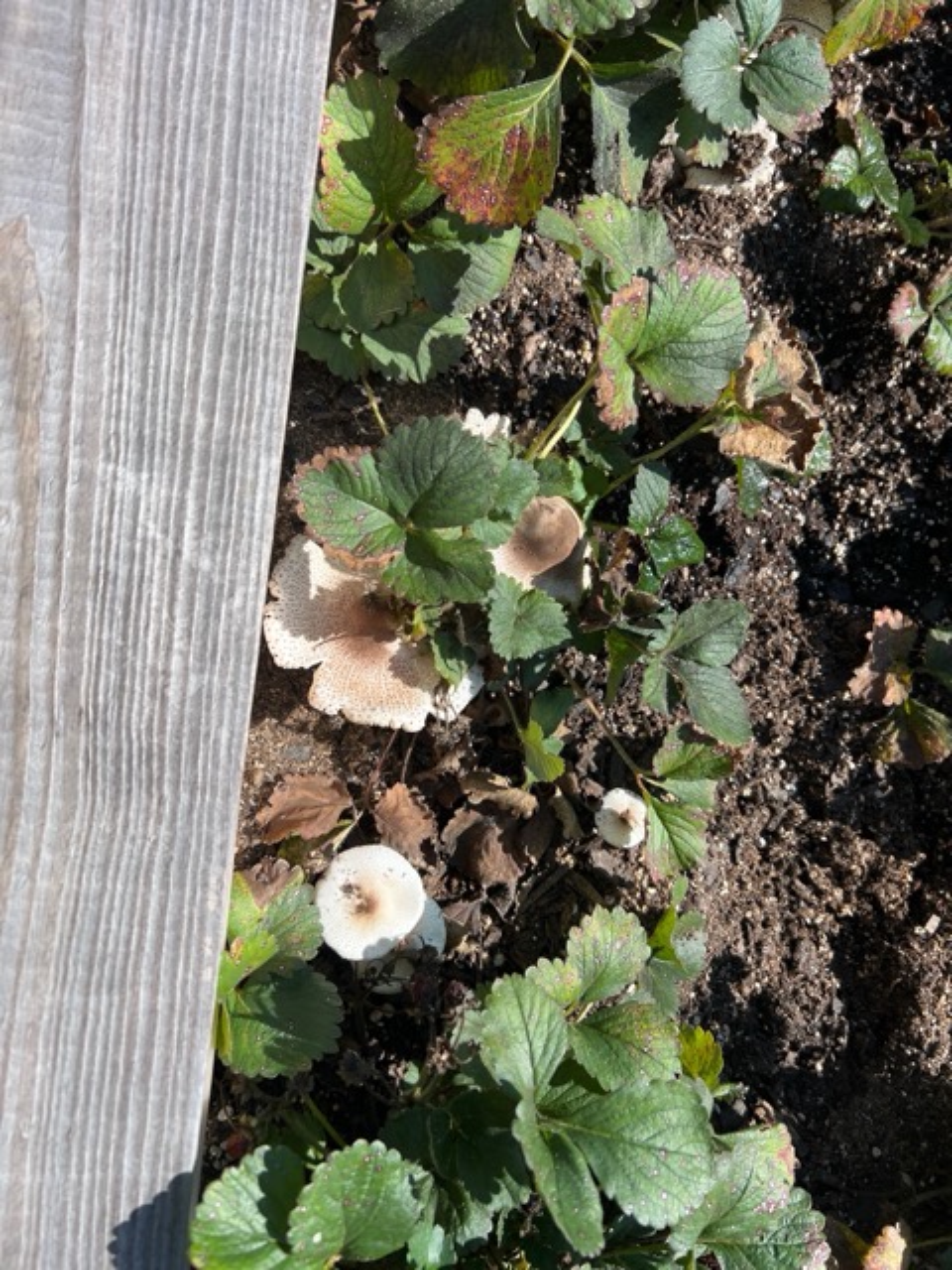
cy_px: 635
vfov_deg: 67.3
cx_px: 476
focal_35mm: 26
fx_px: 953
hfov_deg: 53.1
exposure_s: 1/1311
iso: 50
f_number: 1.5
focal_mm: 5.7
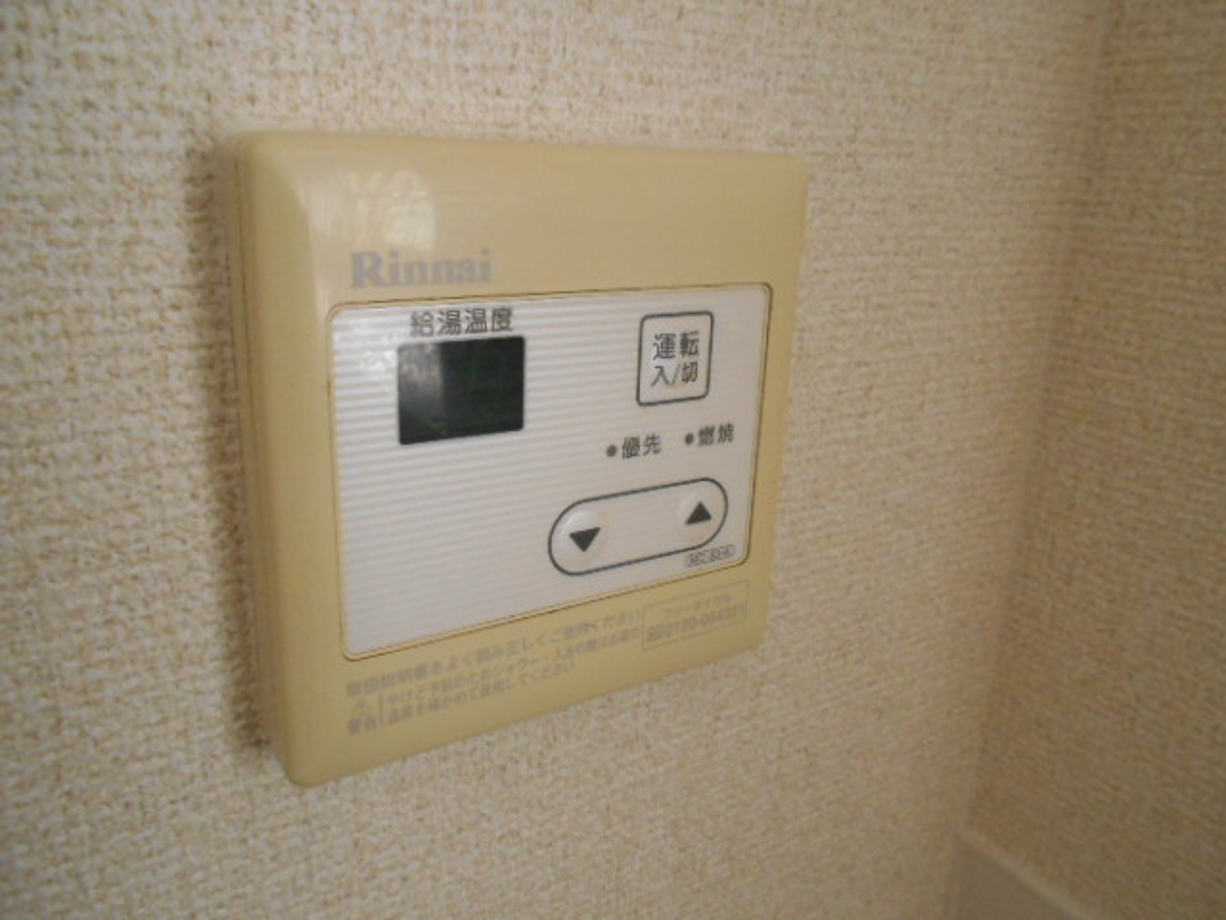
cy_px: 460
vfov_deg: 53.1
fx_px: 921
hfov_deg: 67.3
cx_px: 613
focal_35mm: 26
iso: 640
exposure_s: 1/250
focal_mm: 4.6
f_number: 3.2
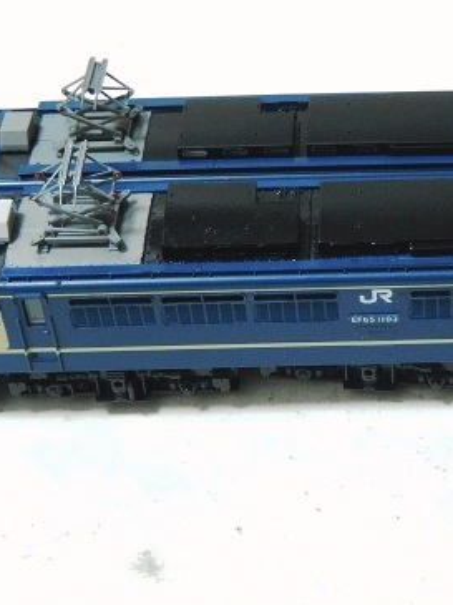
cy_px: 253
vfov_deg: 23.3
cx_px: 383
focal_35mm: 84
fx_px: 1466
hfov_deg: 17.4
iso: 200
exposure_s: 1/3
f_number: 4.5
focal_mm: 9.2
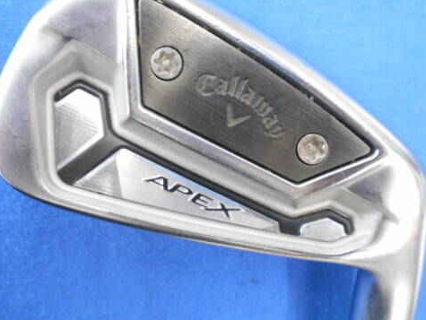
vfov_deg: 40.7
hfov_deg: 52.6
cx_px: 221
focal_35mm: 35
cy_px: 156
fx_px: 431
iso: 400
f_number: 3.2
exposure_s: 1/20
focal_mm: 4.6
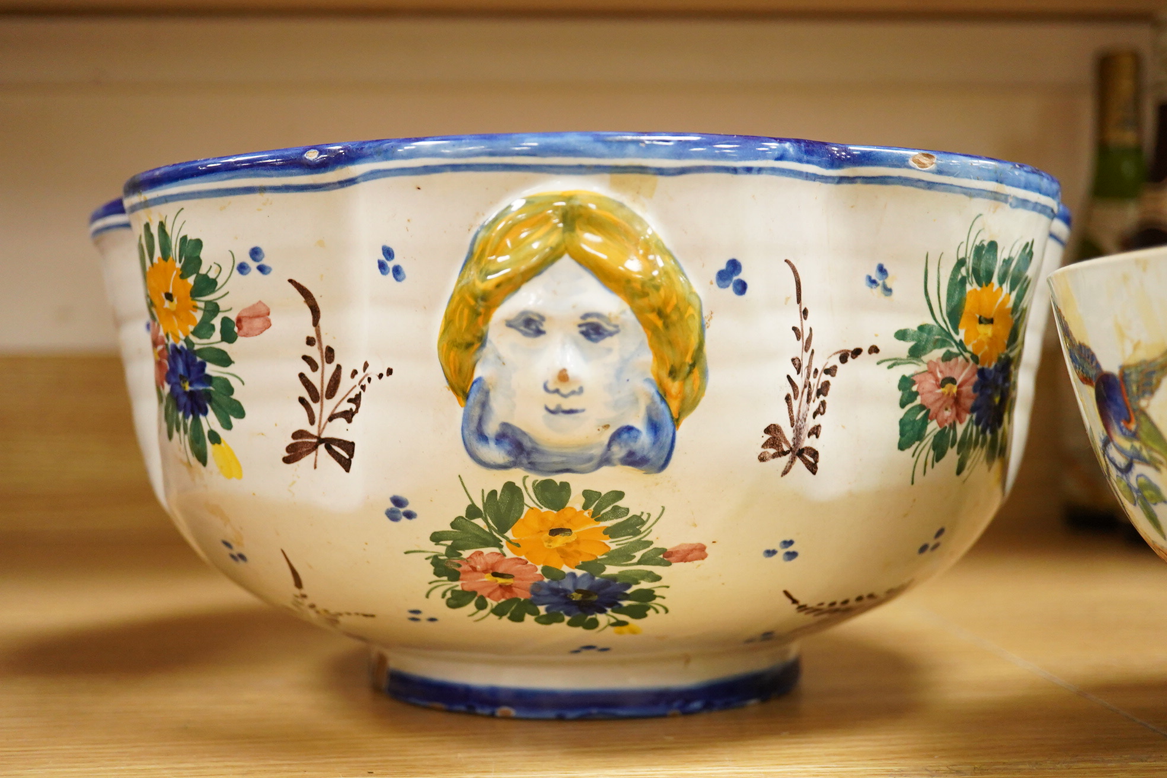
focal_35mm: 45
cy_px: 389
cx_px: 584
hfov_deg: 43.6
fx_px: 1459
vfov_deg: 29.9
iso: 2500
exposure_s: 1/200
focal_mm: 30
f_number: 3.5
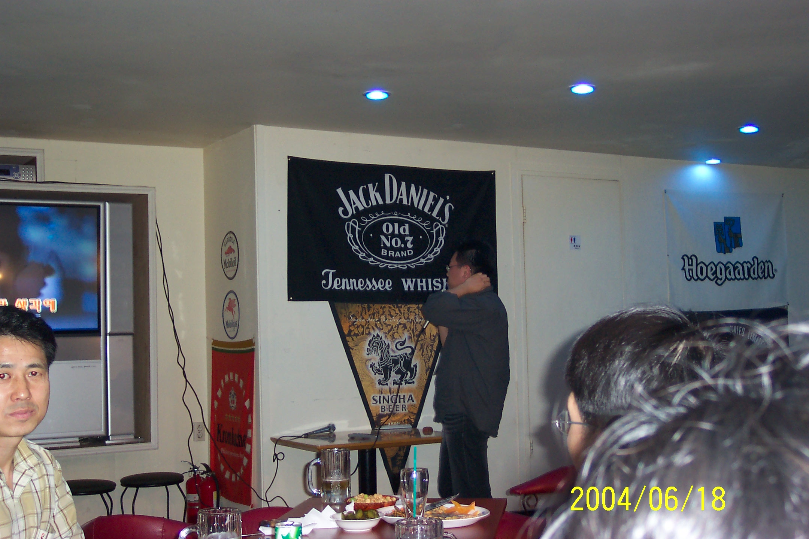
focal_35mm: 51
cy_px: 270
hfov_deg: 38.9
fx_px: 1146
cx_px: 404
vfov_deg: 26.5
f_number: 3.4
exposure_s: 1/45
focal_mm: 10.7
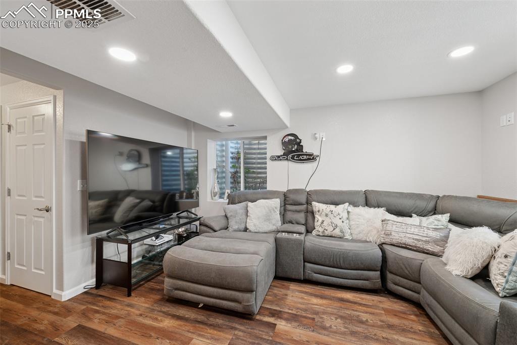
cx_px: 258
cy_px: 172
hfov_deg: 104.3
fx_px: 201
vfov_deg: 81.2
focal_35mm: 14
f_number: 11
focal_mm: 14
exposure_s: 1.3
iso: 100
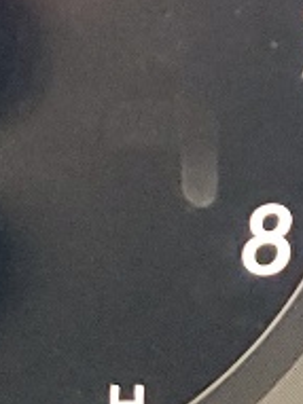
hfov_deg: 6.5
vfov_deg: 8.8
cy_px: -243
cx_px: 667
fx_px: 2547
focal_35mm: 218
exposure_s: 1/17
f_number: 1.5
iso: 352
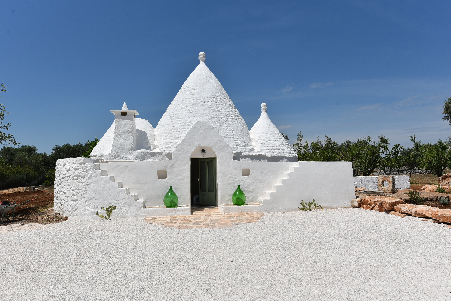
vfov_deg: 53.1
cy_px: 150
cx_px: 226
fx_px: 301
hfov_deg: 73.7
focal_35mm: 24
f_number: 10
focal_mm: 24
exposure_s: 1/400
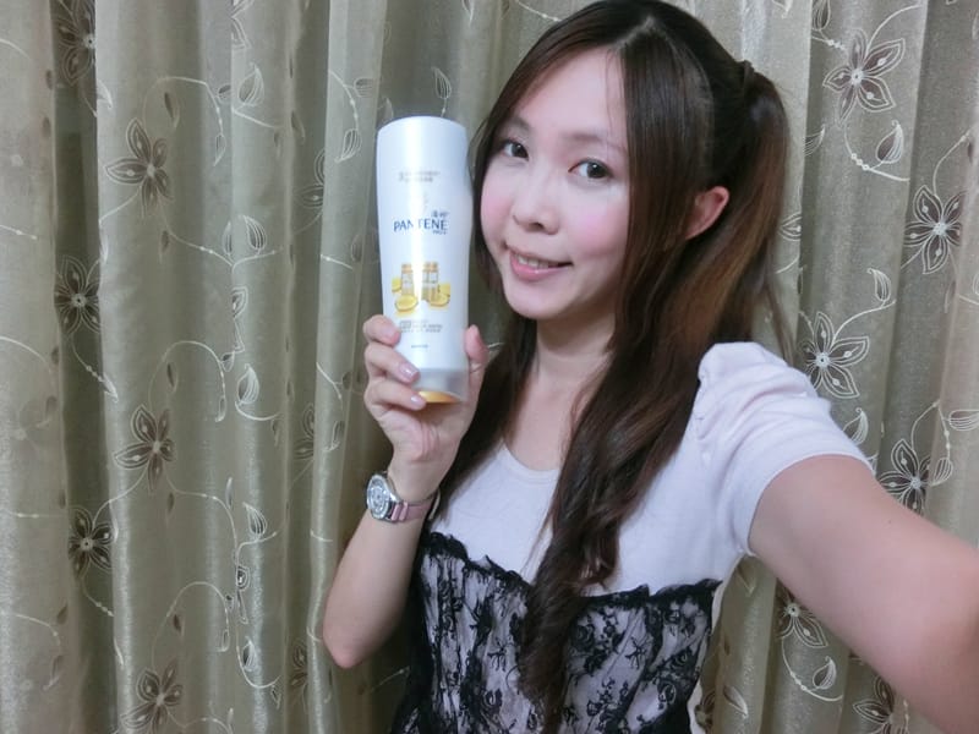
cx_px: 490
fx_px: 679
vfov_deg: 56.8
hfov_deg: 71.6
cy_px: 367
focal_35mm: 24
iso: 640
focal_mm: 4.24
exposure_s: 1/25
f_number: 3
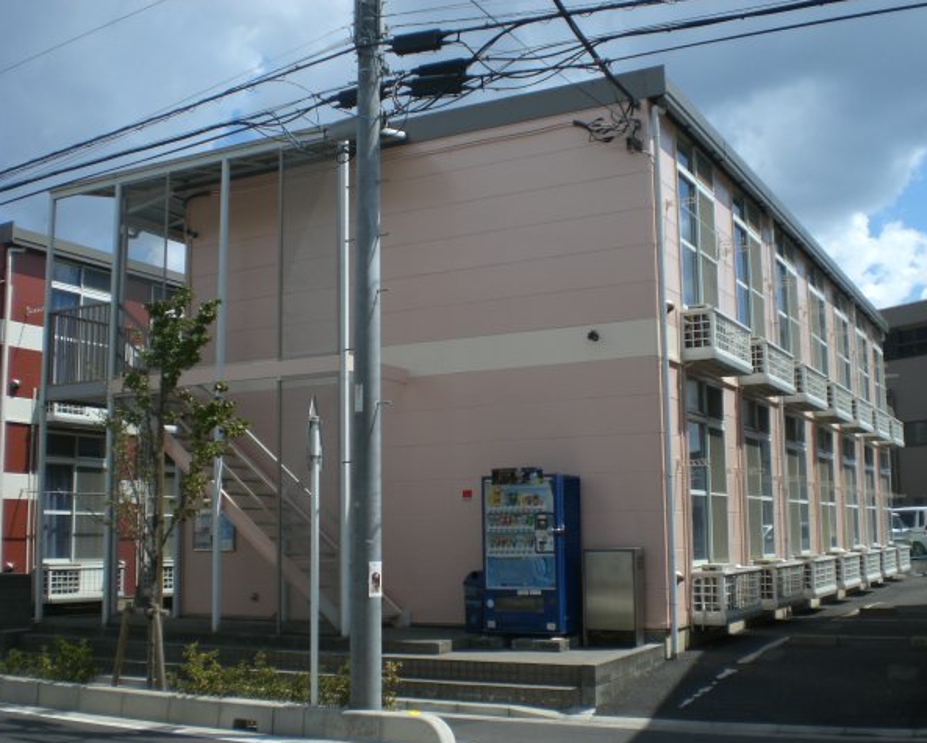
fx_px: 1098
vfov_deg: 37.4
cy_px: 374
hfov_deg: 45.8
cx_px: 481
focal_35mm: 40
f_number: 4.4
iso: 50
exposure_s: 1/1000
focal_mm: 6.3
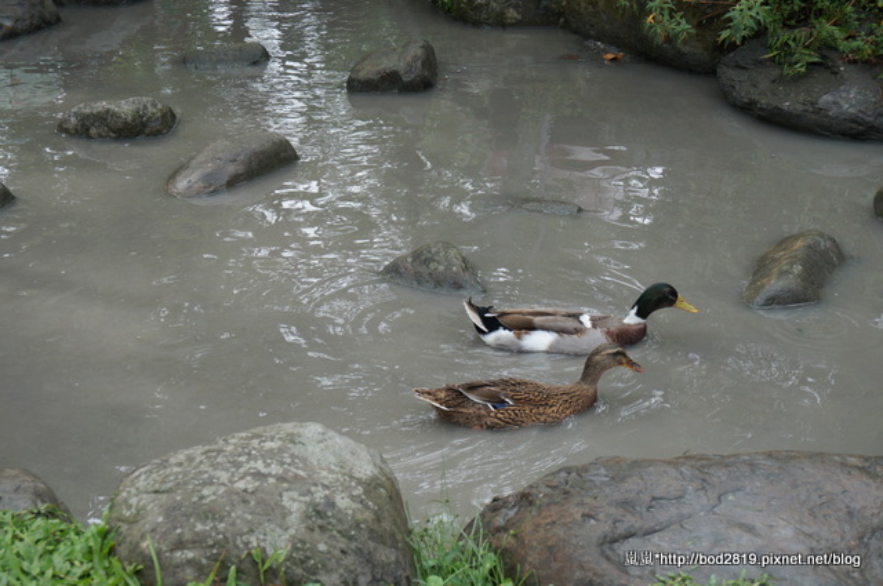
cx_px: 442
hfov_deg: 36.9
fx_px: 1323
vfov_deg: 25.0
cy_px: 293
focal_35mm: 54
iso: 200
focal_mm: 36
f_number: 7.1
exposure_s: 1/200
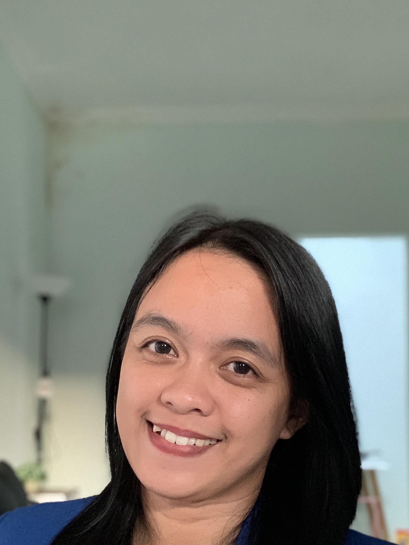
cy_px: 380
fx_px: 756
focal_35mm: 48
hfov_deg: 30.2
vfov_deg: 39.0
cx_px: 235
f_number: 2.2
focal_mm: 2.87
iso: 400
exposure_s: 1/30
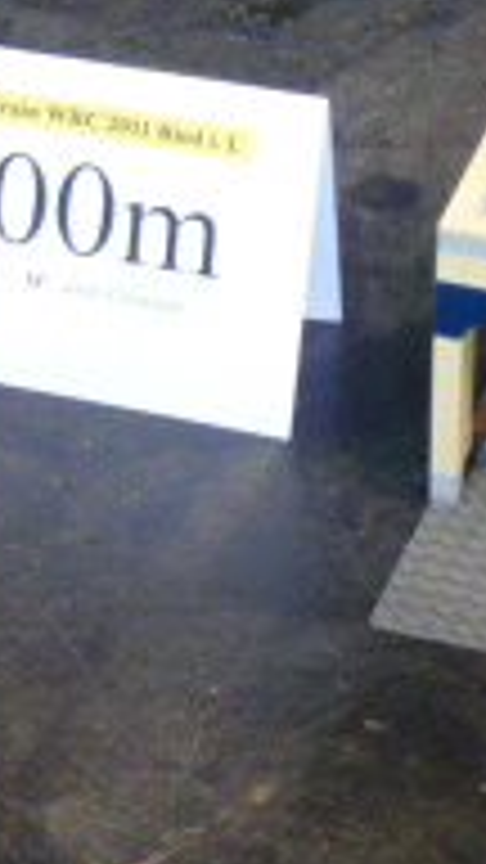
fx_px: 5567
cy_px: 256
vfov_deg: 8.9
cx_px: 220
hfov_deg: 5.0
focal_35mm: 243
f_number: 4.1
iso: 400
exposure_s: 1/6
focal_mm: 11
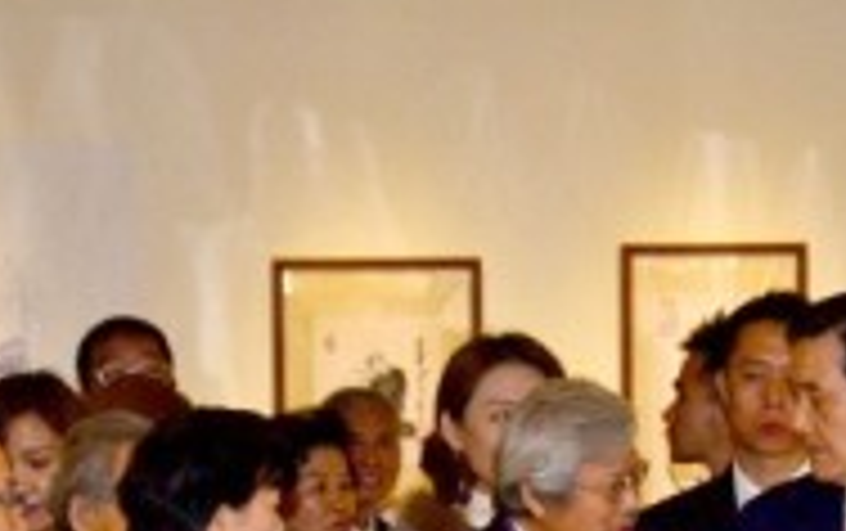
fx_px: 7138
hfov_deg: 6.8
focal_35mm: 309
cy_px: 630
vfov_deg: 4.2
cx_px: 544
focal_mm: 85
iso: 400
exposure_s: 1/60
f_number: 5.6
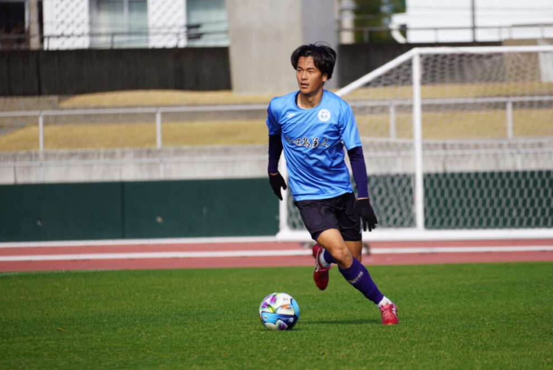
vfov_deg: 2.6
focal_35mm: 539
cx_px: 277
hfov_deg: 3.8
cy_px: 186
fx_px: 8284
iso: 160
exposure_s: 1/500
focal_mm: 350
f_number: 6.3
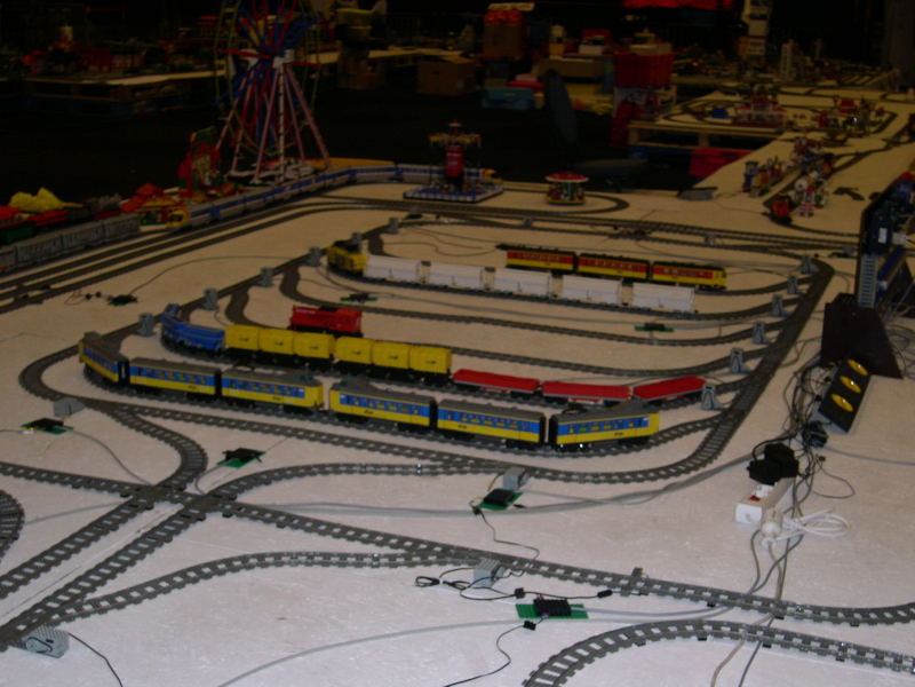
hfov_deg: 36.8
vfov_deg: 28.0
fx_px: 1375
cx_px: 458
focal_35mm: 52
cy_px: 344
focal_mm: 11.1
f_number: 3.2
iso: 126
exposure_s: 1/60
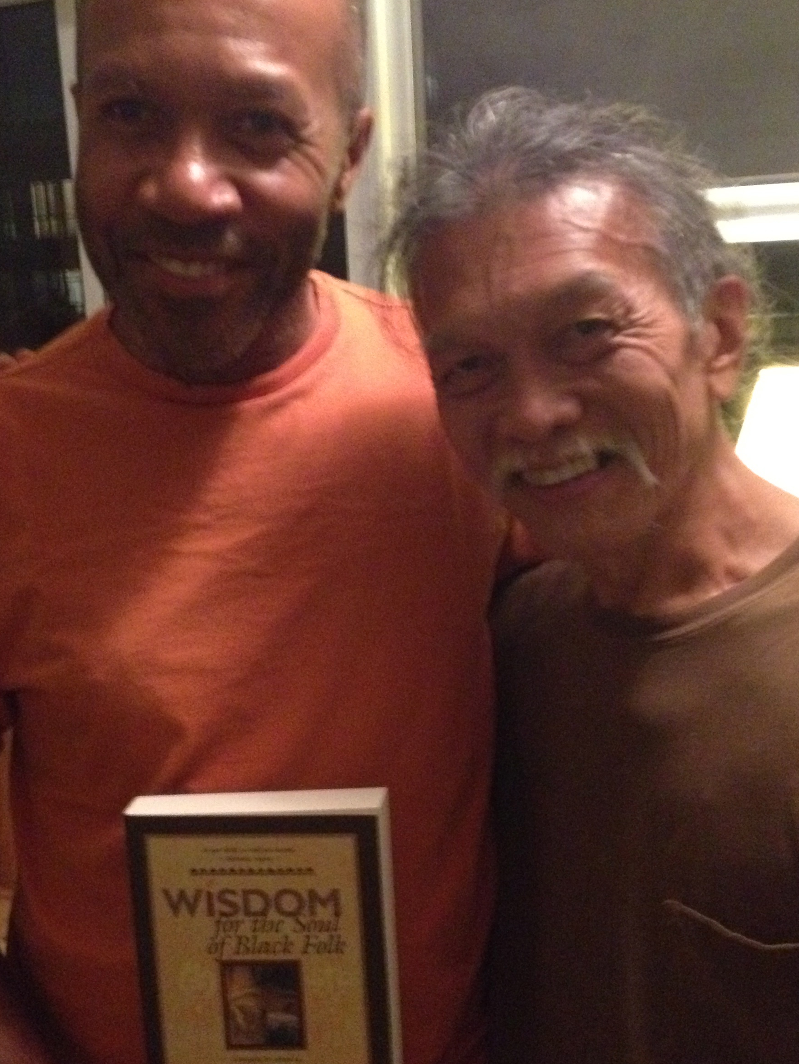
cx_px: 374
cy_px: 581
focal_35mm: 49
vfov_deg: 38.9
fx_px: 1508
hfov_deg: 29.7
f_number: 2.4
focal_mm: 4.28
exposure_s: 1/15
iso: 800
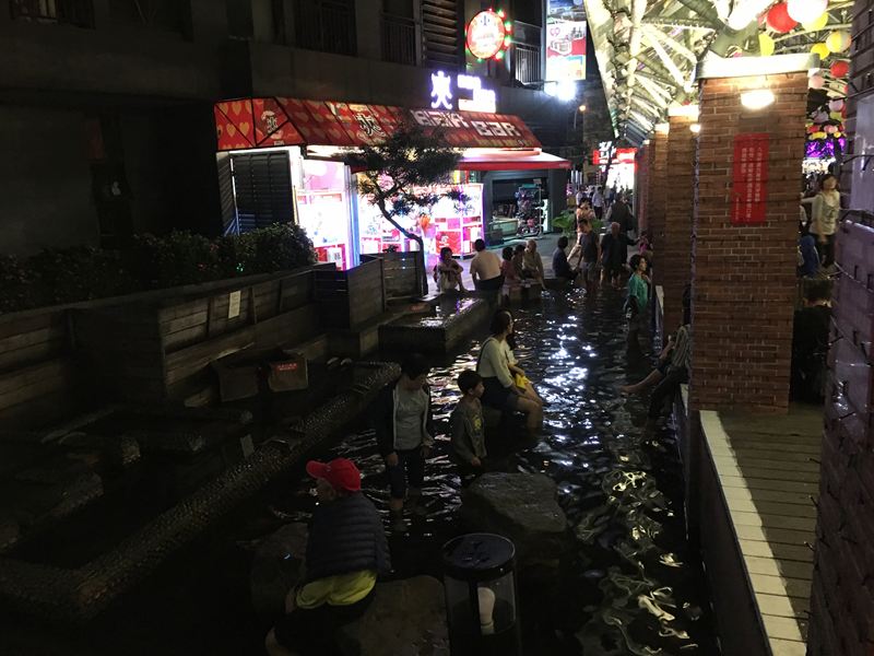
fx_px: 732
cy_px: 328
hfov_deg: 61.7
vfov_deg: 48.2
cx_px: 437
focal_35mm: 29
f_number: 2.2
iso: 64
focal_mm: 4.15
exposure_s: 1/4
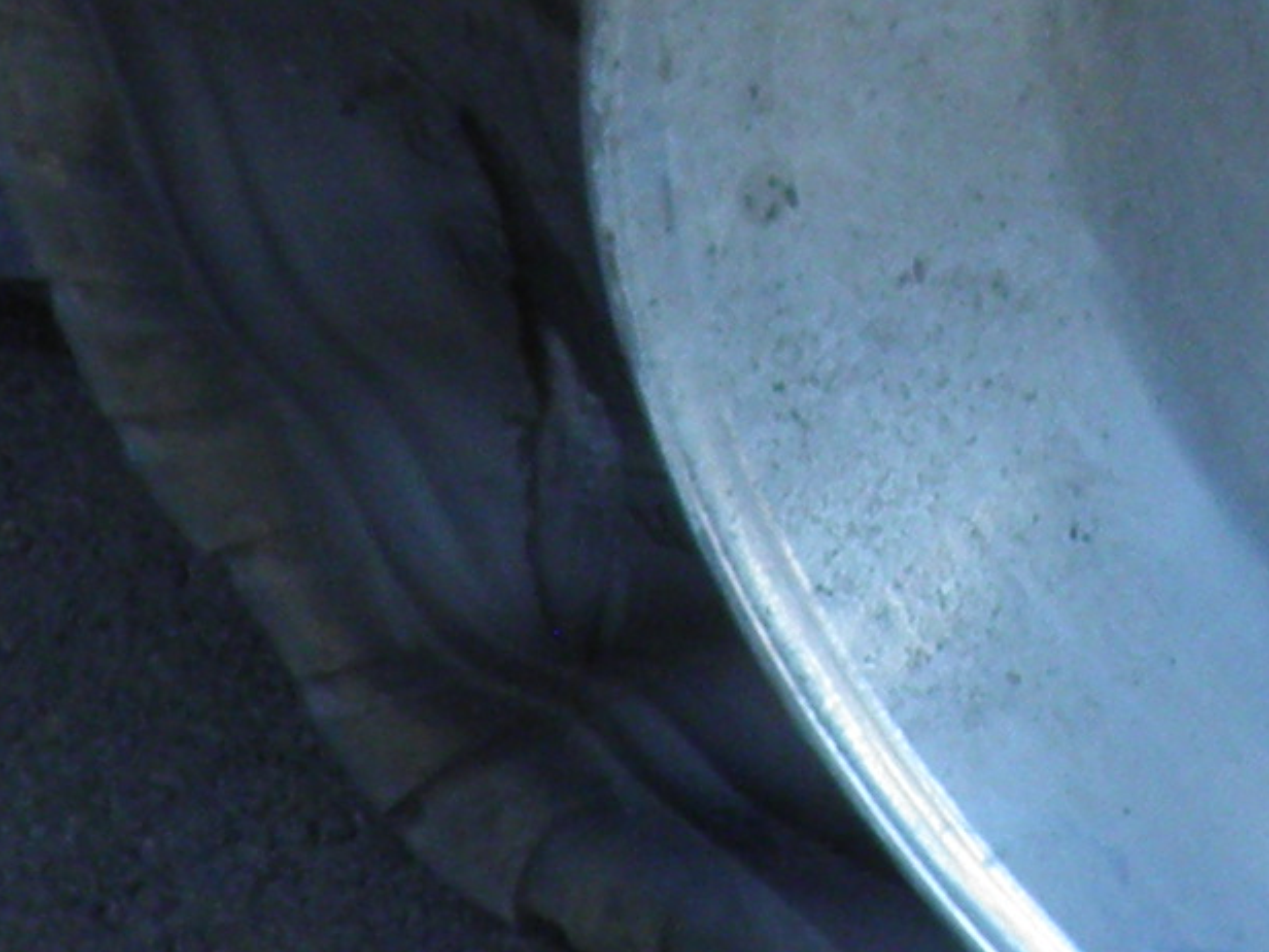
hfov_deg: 10.1
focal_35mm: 195
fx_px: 7149
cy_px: -220
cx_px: 1016
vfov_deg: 7.5
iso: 50
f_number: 4.5
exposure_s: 1/40
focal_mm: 4.9
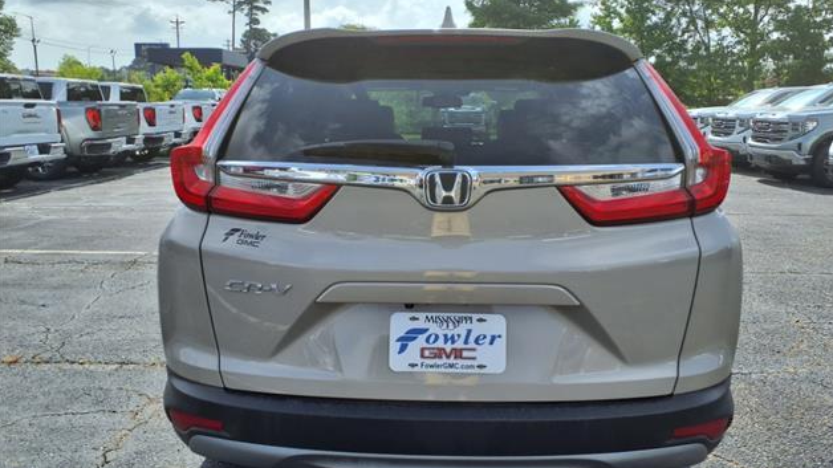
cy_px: 228
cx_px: 420
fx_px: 663
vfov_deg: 38.9
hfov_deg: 64.3
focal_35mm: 30
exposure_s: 1/2500
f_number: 1.9
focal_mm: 3.58
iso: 40
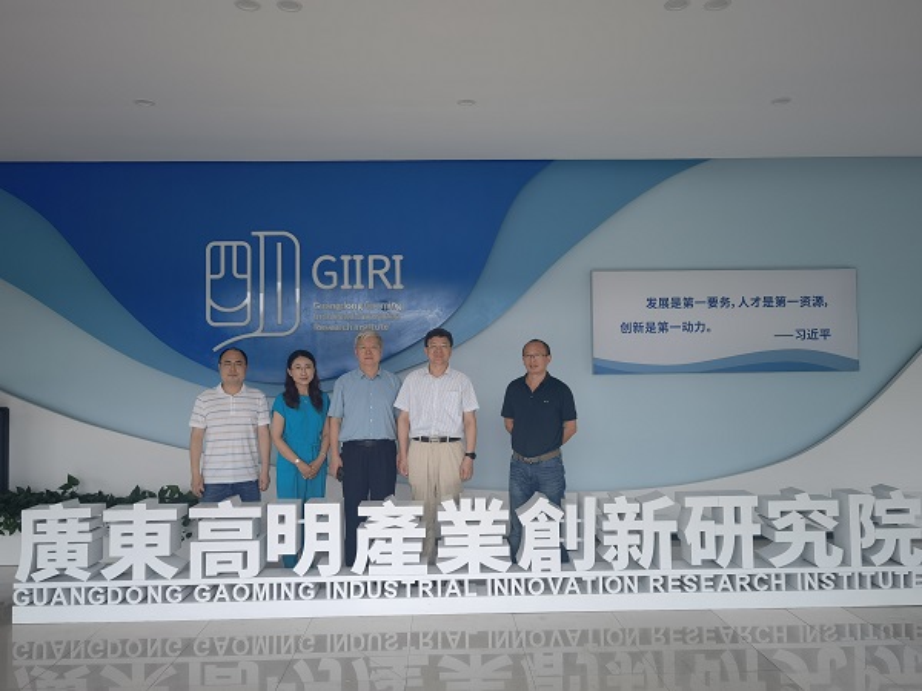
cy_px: 346
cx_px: 461
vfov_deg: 51.4
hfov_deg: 65.3
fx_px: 719
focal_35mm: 27
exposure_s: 1/100
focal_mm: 6.67
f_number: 1.9
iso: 125
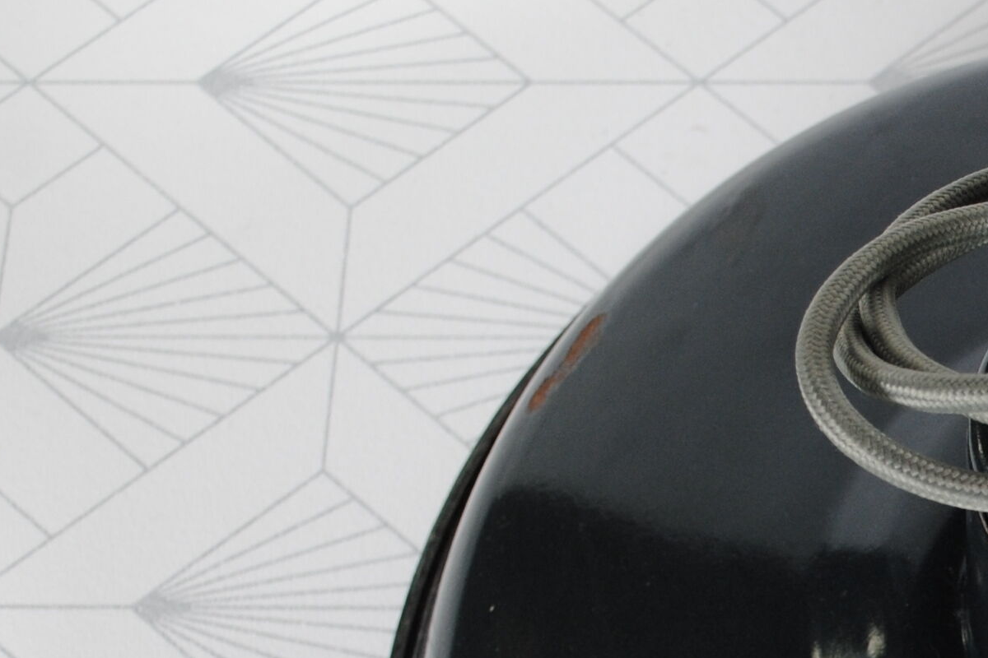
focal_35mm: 126
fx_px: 3458
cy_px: 735
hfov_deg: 15.6
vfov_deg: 10.7
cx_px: 1244
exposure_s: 1/125
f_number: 5.6
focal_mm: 26
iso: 200
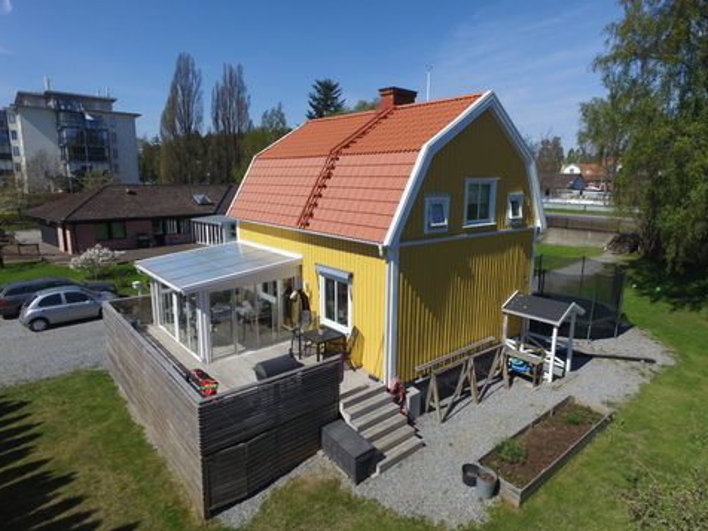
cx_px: 367
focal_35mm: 21
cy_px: 258
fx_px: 430
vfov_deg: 63.4
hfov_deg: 79.0
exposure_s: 1/1538
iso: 100
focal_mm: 3.61
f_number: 2.8
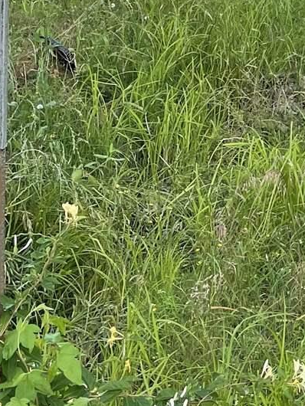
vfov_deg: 16.0
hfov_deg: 12.4
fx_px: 1326
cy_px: -192
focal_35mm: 113
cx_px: 468
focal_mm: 4.2
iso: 32
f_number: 1.6
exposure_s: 1/1366
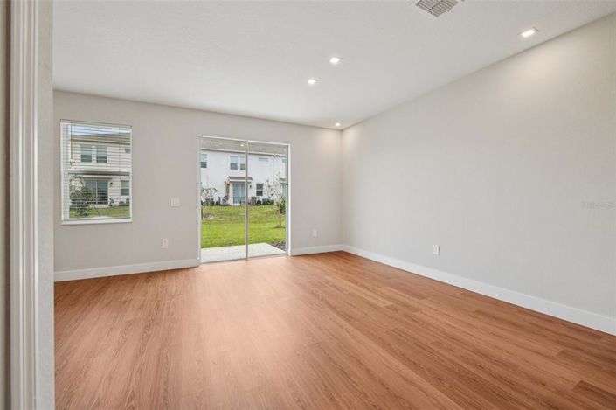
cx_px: 308
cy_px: 205
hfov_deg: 104.3
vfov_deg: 81.1
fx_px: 239
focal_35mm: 14
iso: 400
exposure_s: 1/60
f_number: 8
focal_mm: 14
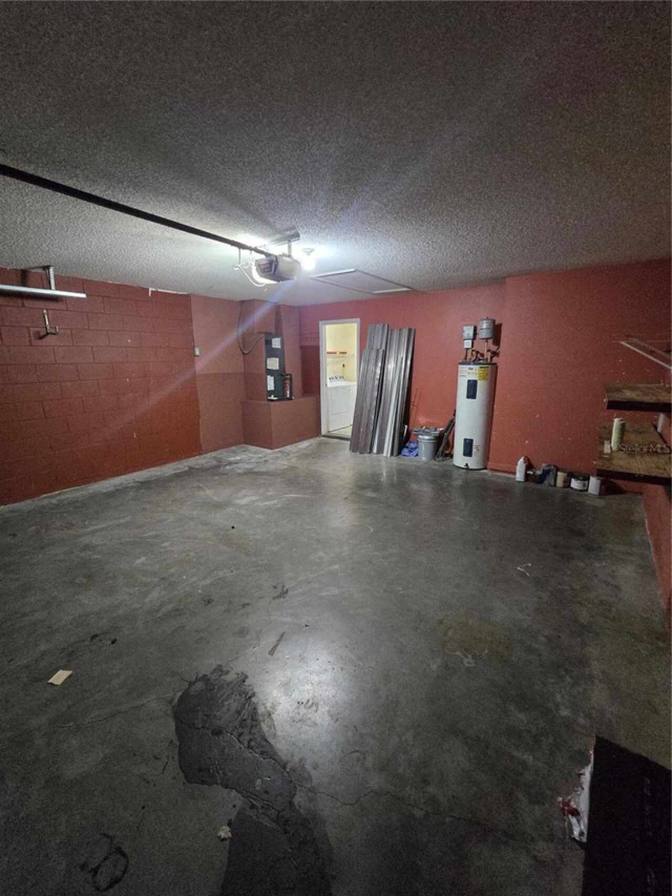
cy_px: 448
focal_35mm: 13
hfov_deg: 89.9
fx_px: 336
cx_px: 336
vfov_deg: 106.2
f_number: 2.2
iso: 1250
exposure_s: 1/60
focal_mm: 2.2
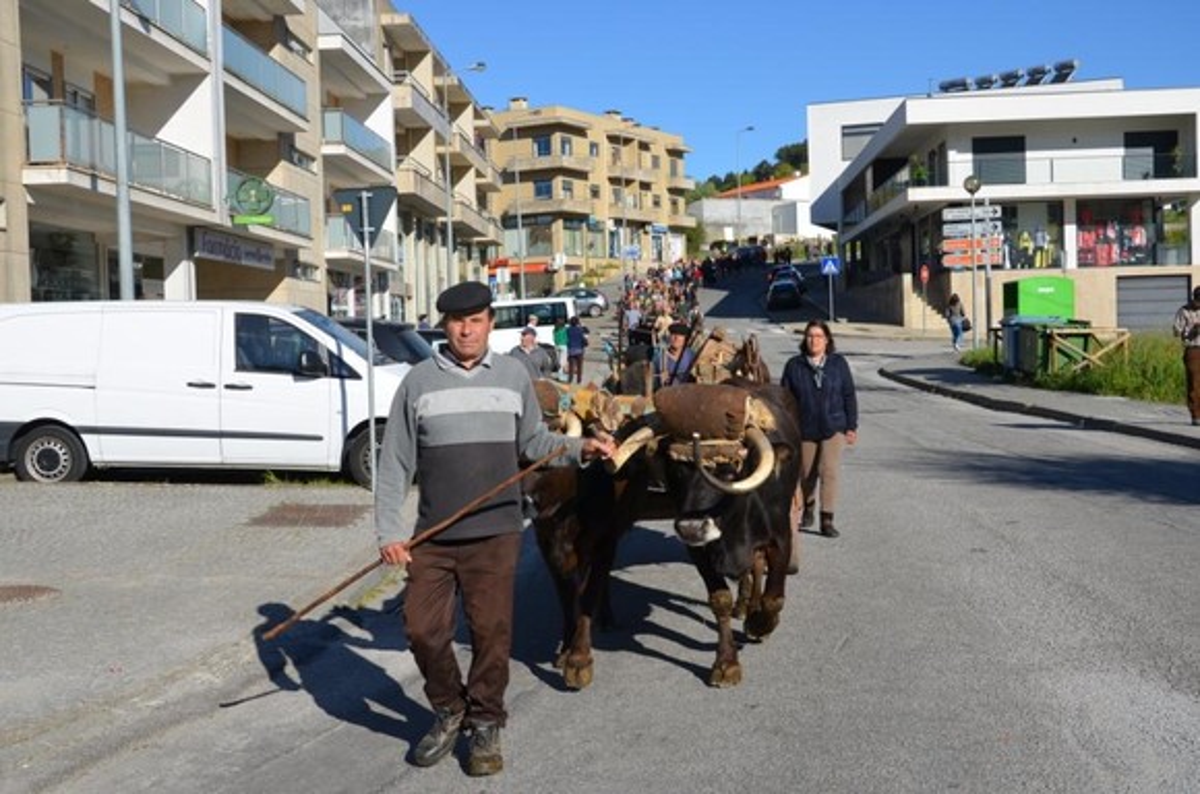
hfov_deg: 46.5
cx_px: 600
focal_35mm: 42
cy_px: 397
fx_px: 1397
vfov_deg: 31.7
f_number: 9
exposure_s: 1/320
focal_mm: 28
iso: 100
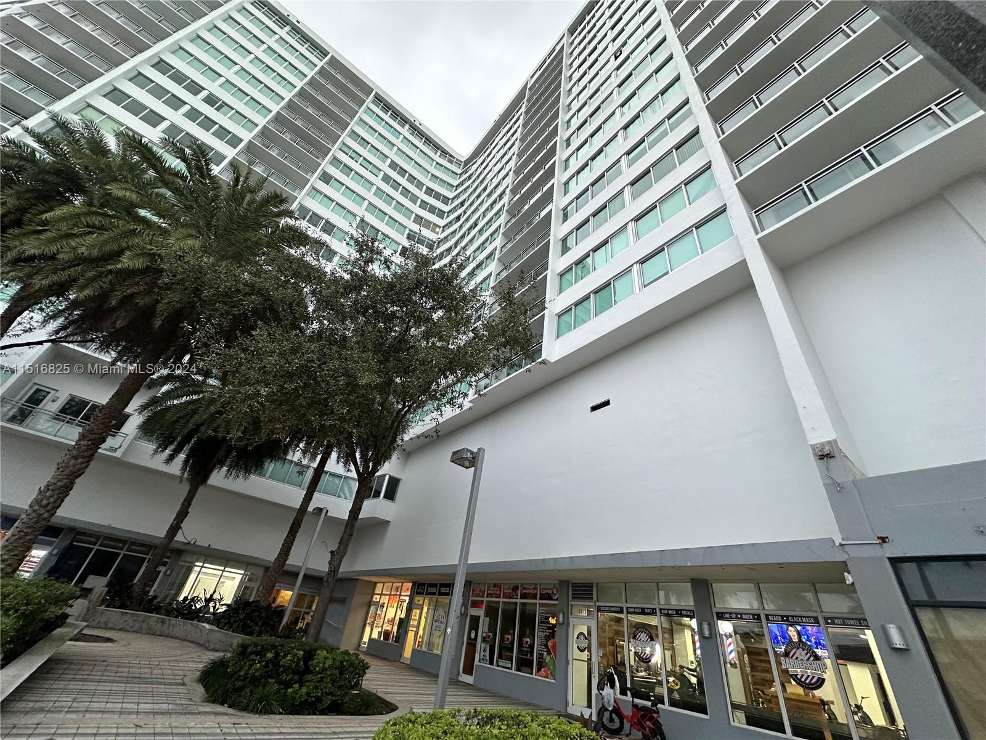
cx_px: 493
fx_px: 399
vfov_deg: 85.7
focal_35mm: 14
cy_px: 370
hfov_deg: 102.1
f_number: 2.2
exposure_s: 1/120
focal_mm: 2.22
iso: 250
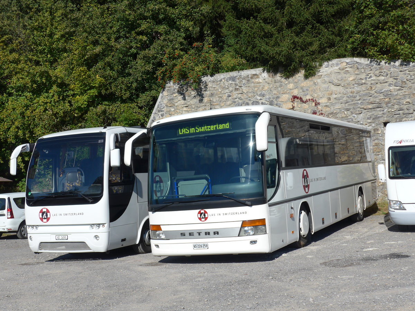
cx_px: 208
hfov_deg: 38.9
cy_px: 156
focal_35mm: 49
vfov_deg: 29.7
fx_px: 587
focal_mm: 10.1
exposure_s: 1/1600
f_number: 3.2
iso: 80
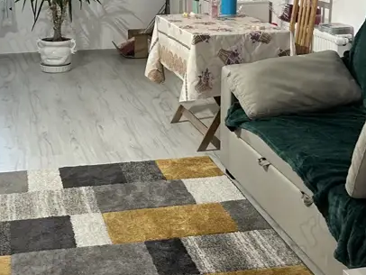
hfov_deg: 30.1
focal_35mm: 64
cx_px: 141
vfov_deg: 22.7
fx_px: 677
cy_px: 63
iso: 200
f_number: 1.5
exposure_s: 1/50
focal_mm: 5.7
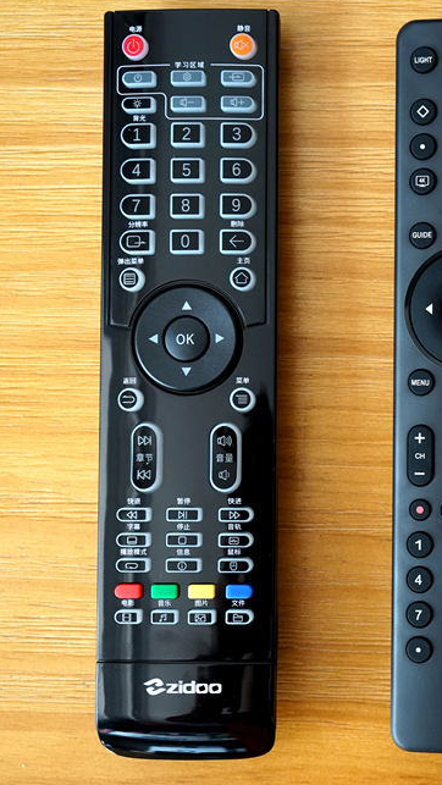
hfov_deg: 17.5
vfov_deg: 31.4
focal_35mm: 67
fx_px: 1395
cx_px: 469
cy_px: 394
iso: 800
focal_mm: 42
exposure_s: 1/30
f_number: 4.5
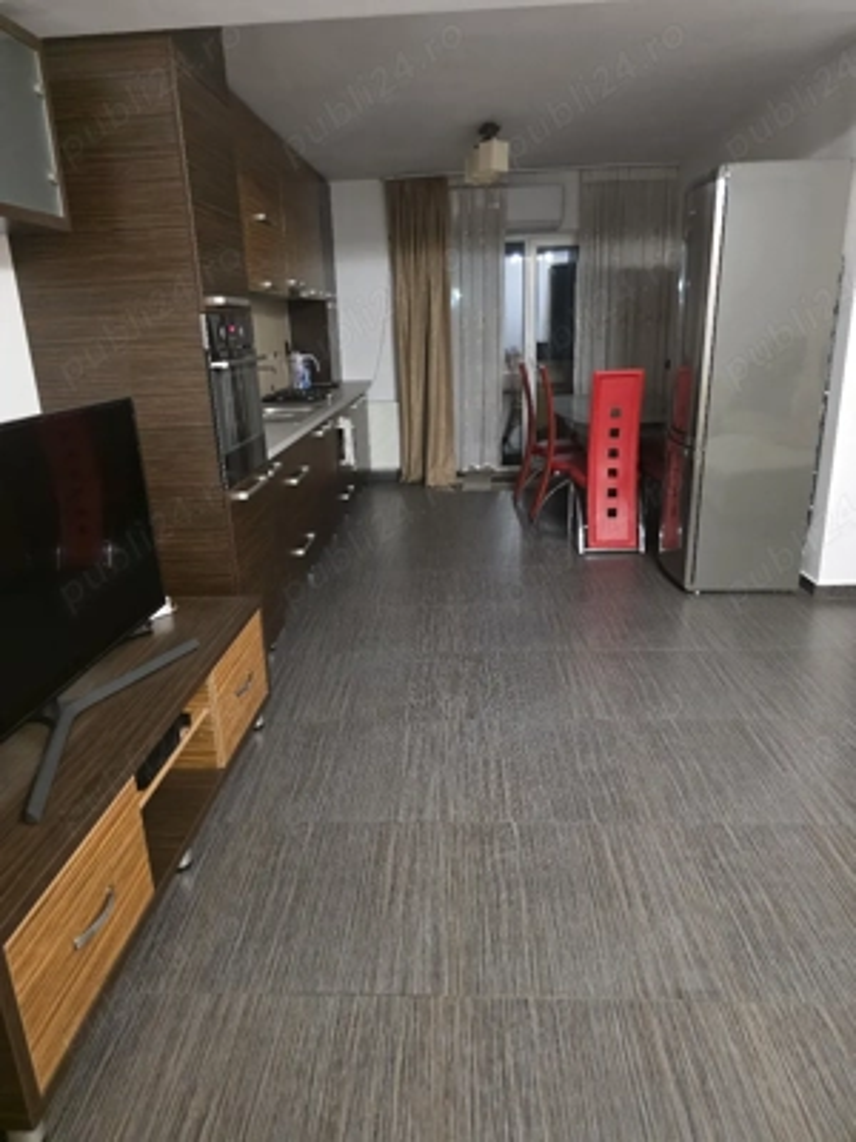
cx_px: 428
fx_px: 758
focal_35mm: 23
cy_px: 571
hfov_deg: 58.9
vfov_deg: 73.9
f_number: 1.7
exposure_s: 1/50.3
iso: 1250
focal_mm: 6.3
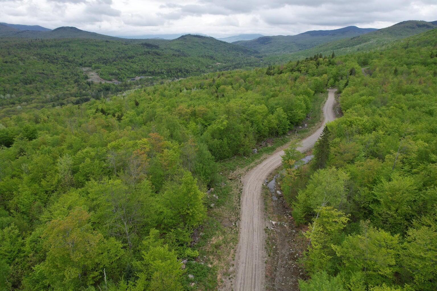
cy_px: 146
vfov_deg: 57.2
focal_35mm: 22
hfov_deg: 78.6
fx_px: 267
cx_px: 218
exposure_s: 1/725
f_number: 2.8
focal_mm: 8.38
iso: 150
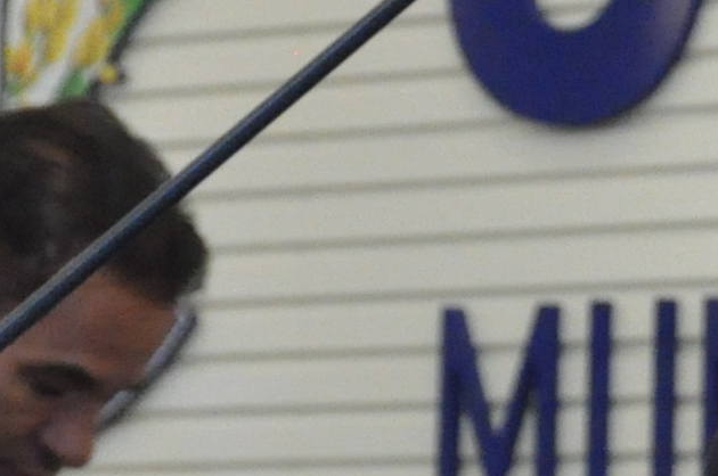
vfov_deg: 4.0
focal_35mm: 345
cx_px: 993
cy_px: -23
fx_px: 6861
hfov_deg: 5.9
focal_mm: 45
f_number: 5
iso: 3200
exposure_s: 1/160
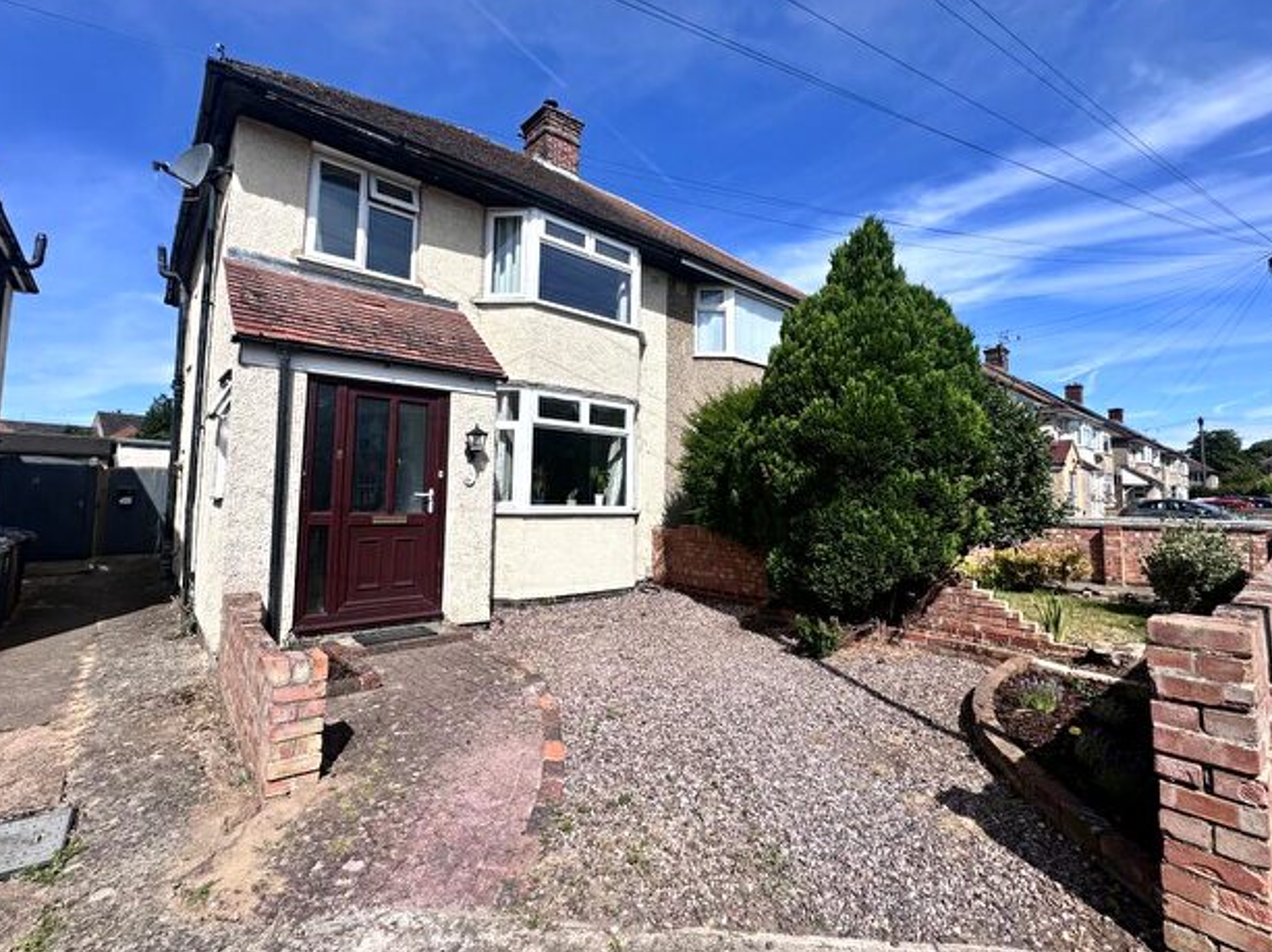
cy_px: 455
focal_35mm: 16
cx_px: 635
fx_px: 588
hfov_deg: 94.5
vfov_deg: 78.0
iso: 50
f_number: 2.2
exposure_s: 1/2959
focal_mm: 2.22
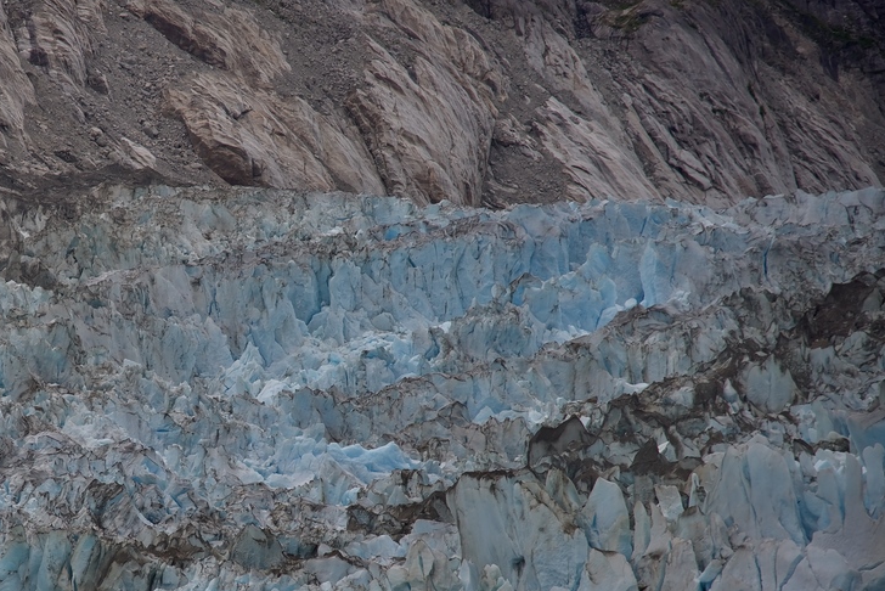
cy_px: 412
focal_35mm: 211
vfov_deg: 6.5
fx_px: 5189
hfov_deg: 9.7
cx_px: 158
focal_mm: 120
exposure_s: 1/250
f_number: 4
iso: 125
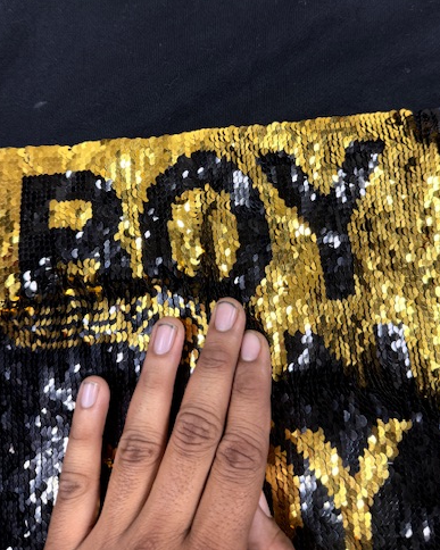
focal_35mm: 31
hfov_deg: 47.1
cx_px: 221
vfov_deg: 56.4
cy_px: 202
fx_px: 505
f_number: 1.78
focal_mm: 6.76
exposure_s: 1/100
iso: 250
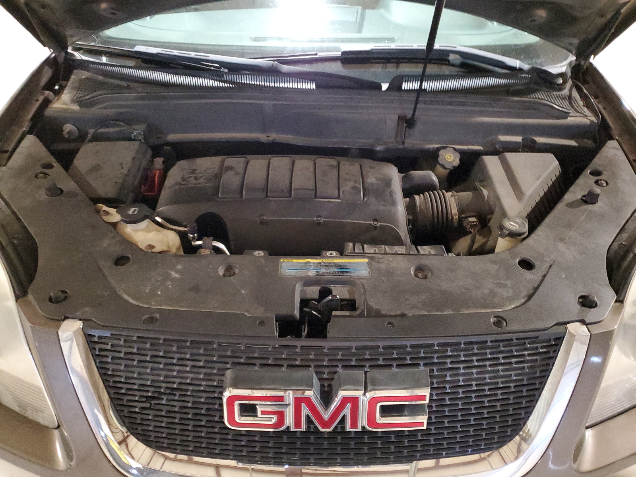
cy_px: 238
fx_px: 478
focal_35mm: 26
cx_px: 318
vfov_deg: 53.1
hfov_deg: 67.3
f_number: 1.5
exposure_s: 1/15
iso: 733
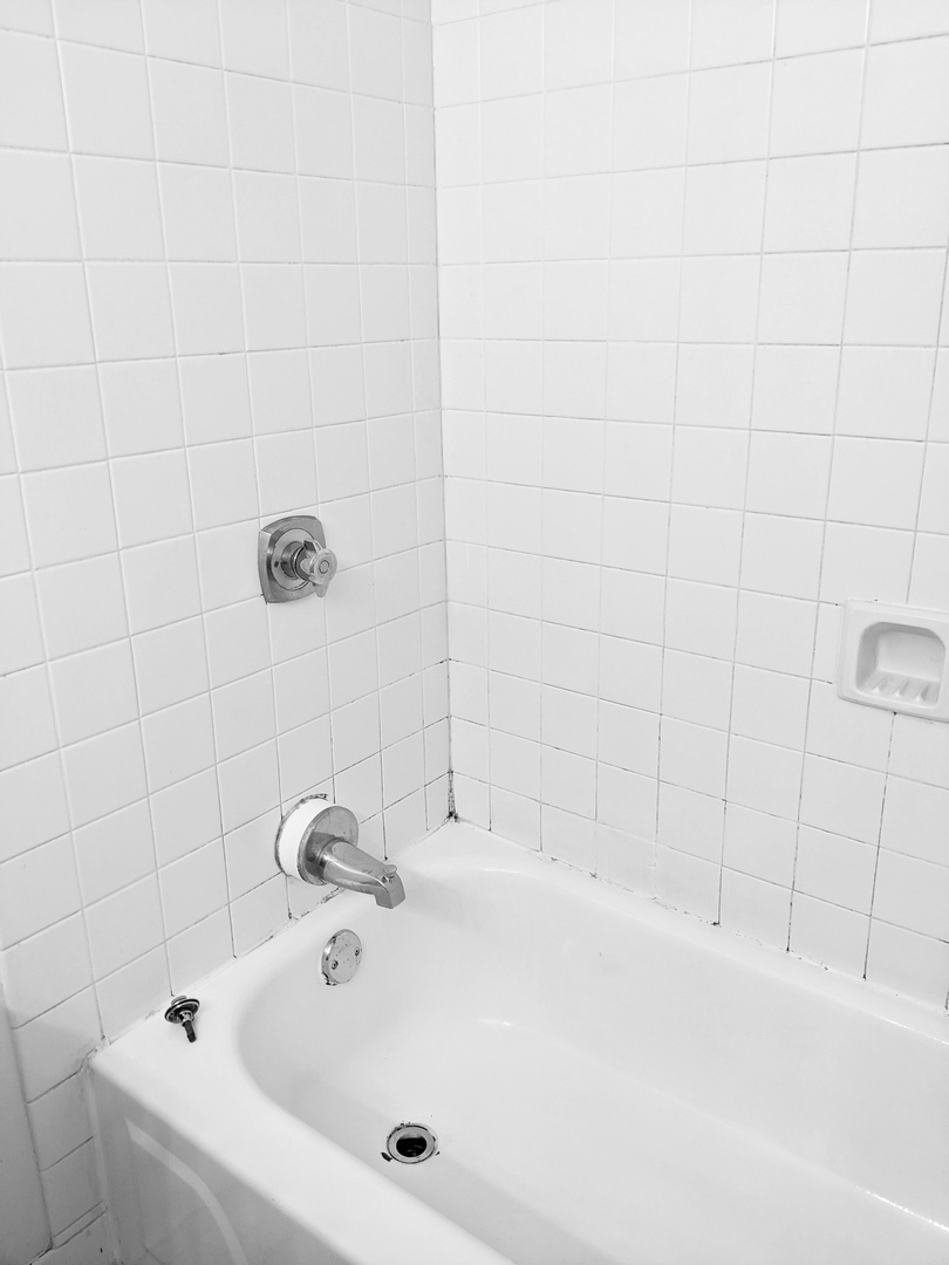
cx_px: 474
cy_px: 632
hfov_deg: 51.4
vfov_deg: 65.3
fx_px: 987
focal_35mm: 27
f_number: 1.8
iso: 89
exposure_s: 1/59.9
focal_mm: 4.44
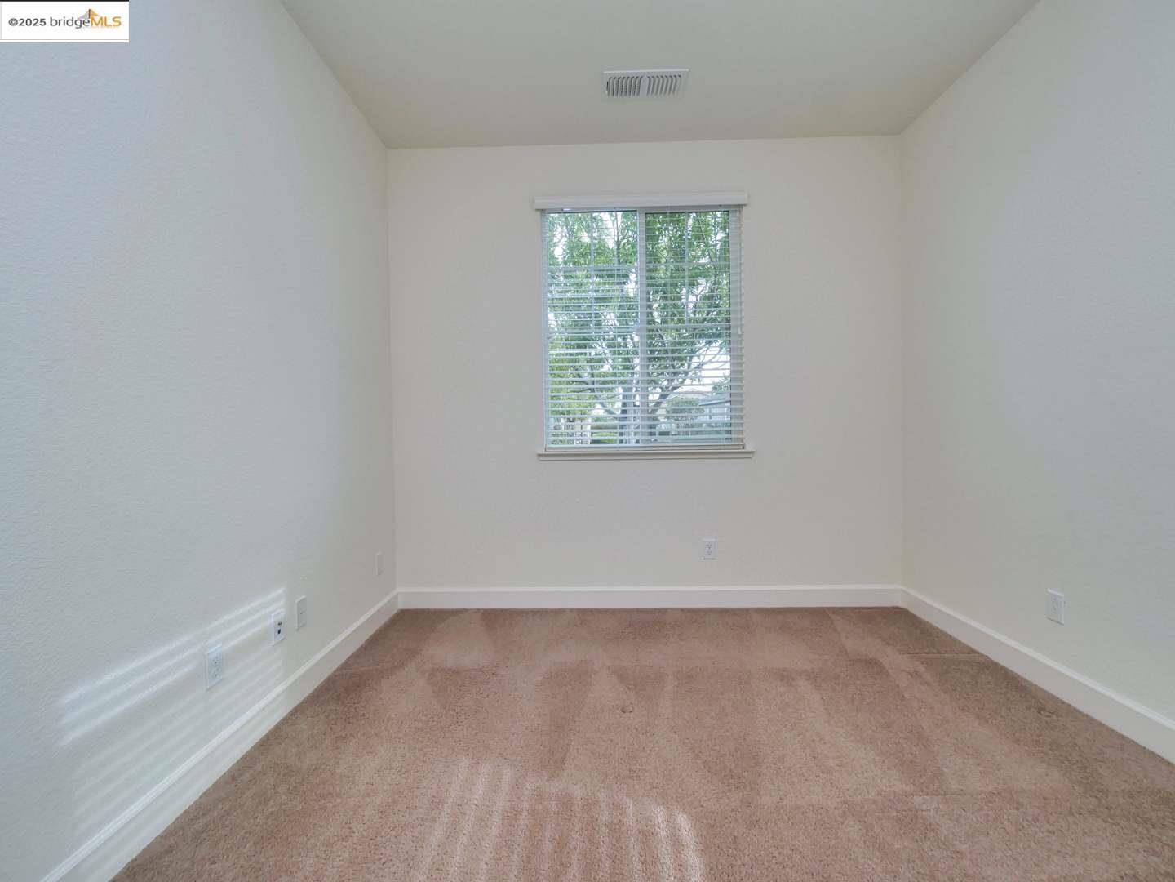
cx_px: 588
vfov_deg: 85.7
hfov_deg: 102.1
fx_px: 475
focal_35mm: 14
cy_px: 441
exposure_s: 1/160
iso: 800
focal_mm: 7
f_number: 6.3
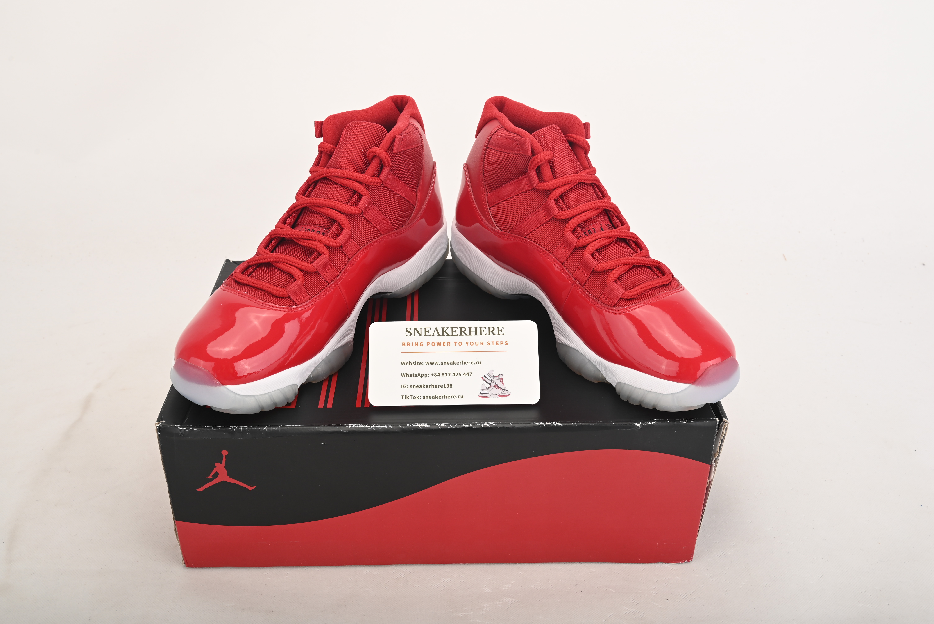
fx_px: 895
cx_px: 467
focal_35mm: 34
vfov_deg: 38.4
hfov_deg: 55.1
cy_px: 312
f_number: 11
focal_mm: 34.5
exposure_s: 1/200
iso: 100
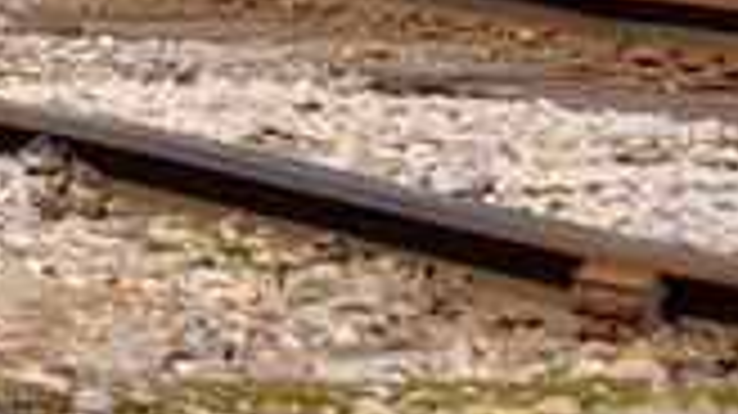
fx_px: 23562
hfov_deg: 1.8
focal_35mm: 1205
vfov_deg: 1.0
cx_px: -1580
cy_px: -1240
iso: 200
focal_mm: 105
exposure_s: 1/500
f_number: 8
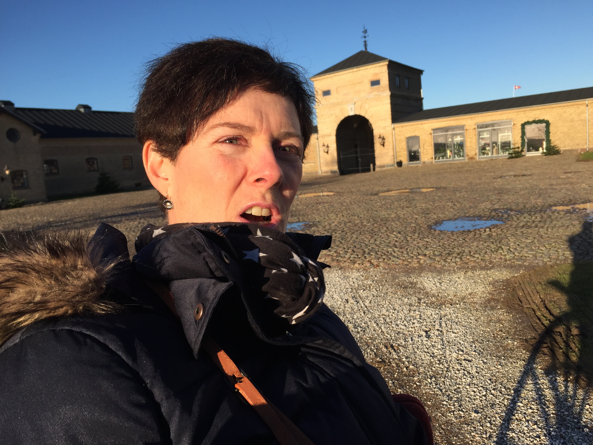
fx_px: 497
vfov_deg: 48.2
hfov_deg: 61.7
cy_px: 222
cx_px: 296
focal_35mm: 29
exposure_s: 1/1582
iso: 32
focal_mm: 4.15
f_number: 2.2
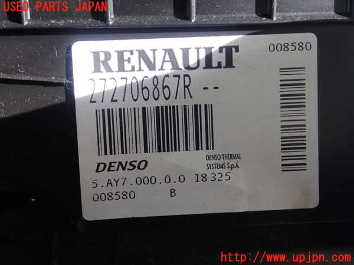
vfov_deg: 31.5
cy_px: 132
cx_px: 177
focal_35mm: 46
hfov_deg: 41.2
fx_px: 470
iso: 200
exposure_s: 1/60
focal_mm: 8.41
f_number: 3.1
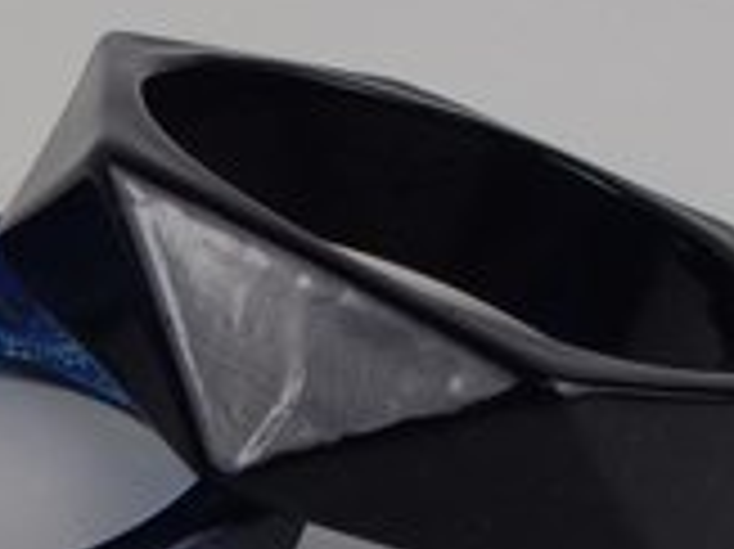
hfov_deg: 24.6
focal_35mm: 78
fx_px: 1653
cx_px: 146
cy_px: 479
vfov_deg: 18.6
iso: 250
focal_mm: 6.64
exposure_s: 1/160
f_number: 4.7
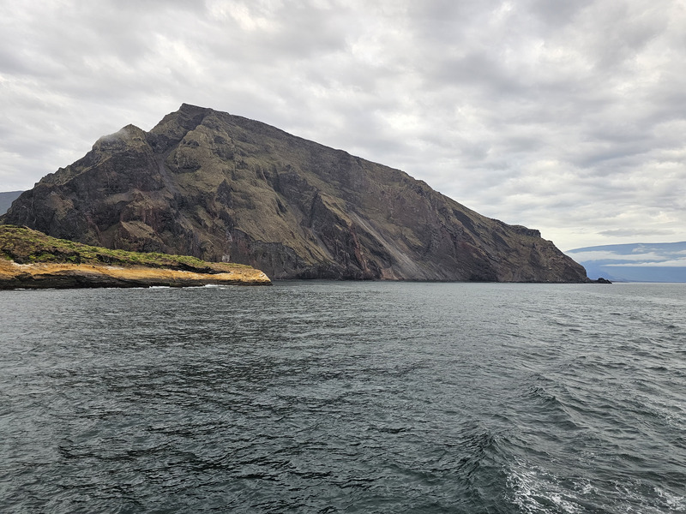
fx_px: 456
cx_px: 343
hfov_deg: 73.9
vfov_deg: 58.9
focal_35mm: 23
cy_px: 257
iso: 25
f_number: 1.7
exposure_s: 1/207
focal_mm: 6.3
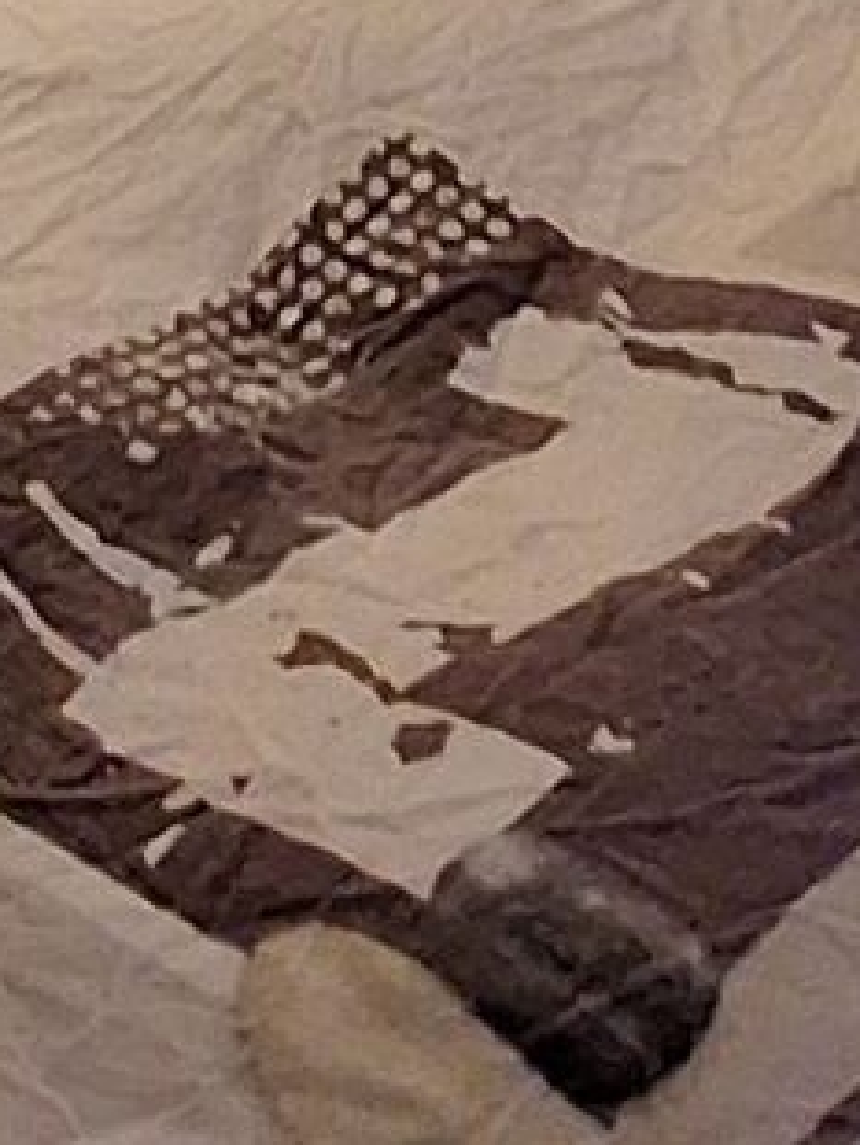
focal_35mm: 110
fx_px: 3639
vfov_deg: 14.3
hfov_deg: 13.5
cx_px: 450
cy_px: -1284
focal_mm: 1.46
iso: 320
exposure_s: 1/25
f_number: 2.2
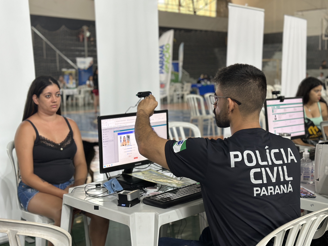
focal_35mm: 48
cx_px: 164
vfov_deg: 30.3
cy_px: 123
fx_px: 455
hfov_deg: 39.7
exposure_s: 1/60
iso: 250
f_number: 1.78
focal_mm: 6.86
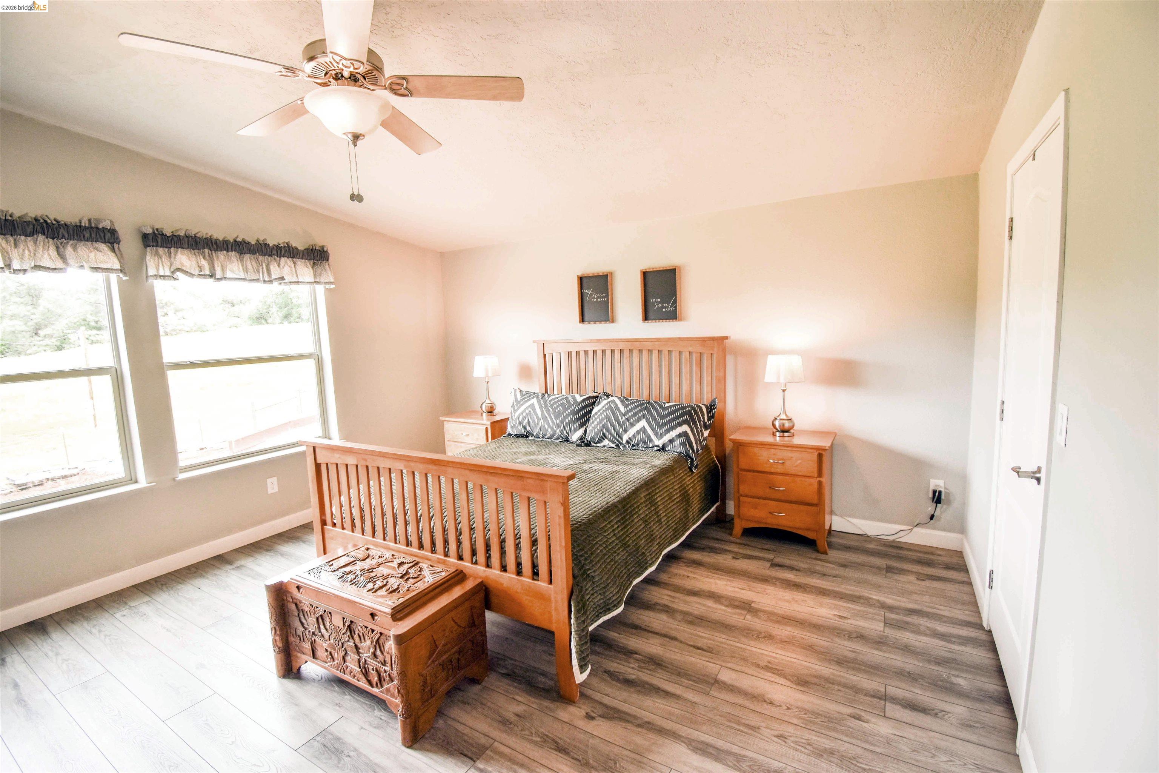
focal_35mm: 15
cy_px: 386
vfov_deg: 77.3
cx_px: 580
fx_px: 483
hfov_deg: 100.4
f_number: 4.5
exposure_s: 1/60
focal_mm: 10
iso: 220
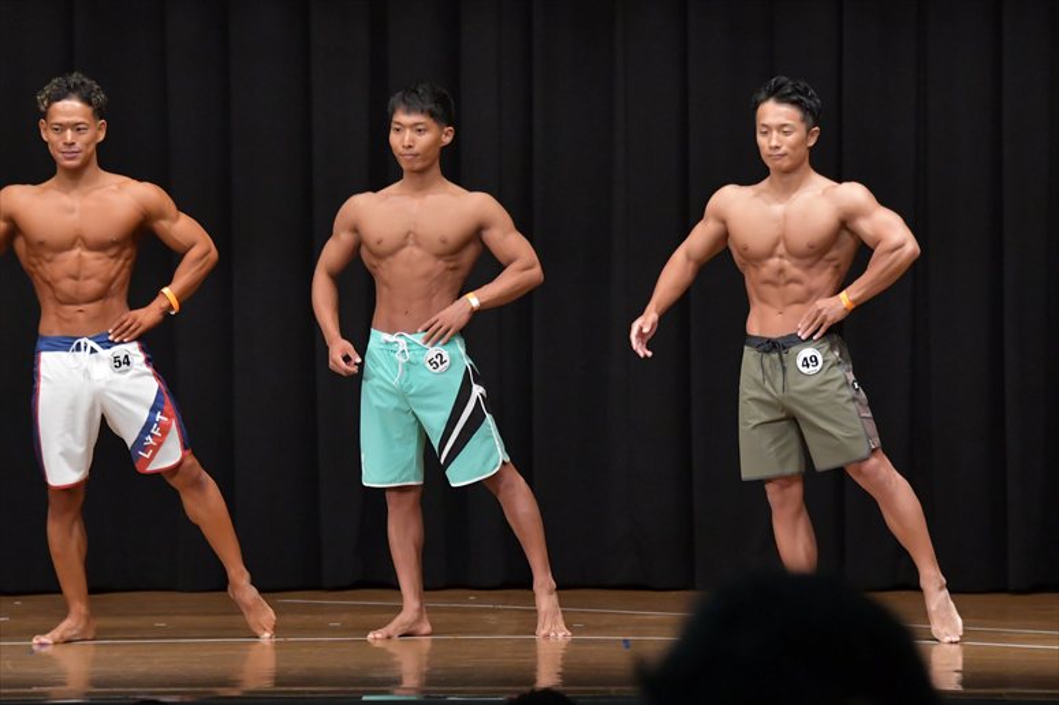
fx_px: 6616
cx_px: 530
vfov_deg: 6.1
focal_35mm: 225
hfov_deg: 9.2
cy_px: 352
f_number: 5.6
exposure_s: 1/400
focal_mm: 150
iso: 6400
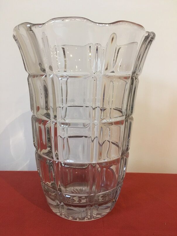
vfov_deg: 61.7
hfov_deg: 48.2
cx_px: 88
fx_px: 198
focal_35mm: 29
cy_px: 118
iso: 200
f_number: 2.2
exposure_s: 1/17
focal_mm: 4.15
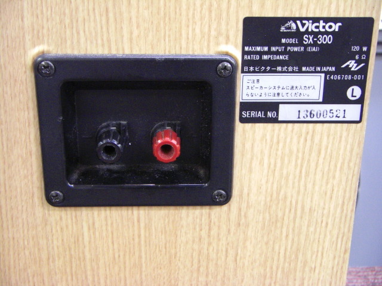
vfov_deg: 29.1
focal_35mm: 50
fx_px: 552
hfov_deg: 38.2
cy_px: 143
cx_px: 191
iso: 400
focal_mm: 8.4
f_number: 3.7
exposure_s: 1/13
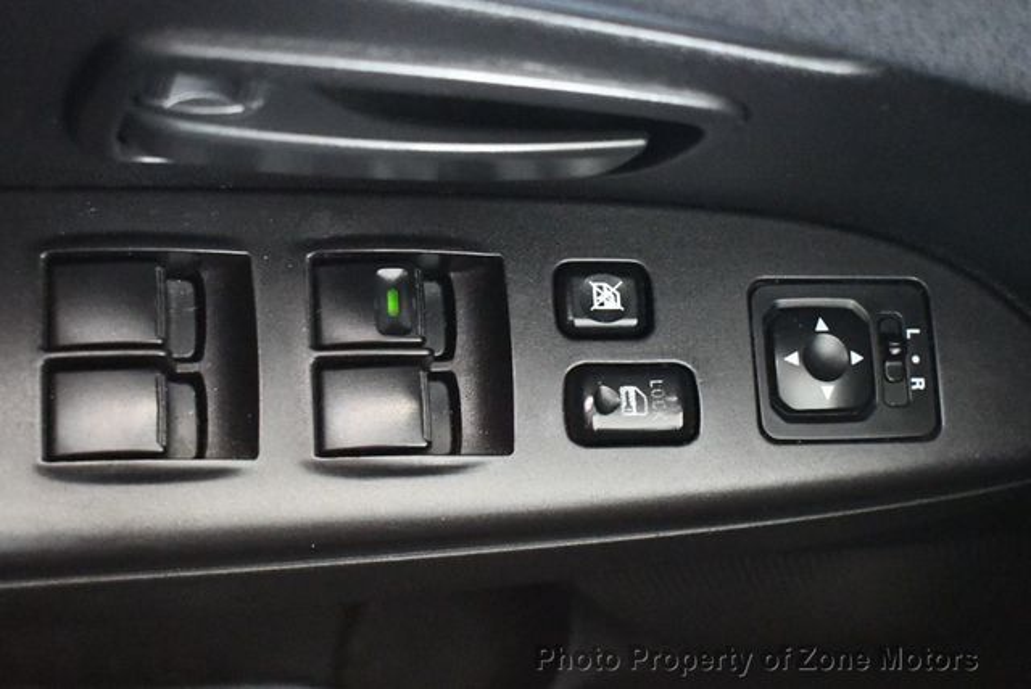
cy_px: 344
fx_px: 1949
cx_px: 516
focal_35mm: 68
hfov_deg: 29.6
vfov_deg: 20.1
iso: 12800
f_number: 4.5
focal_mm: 34
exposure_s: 1/50
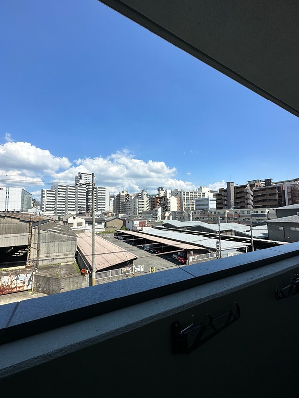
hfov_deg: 85.7
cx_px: 150
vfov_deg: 102.1
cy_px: 199
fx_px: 161
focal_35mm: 14
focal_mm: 2.22
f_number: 2.2
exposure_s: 1/3040
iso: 50
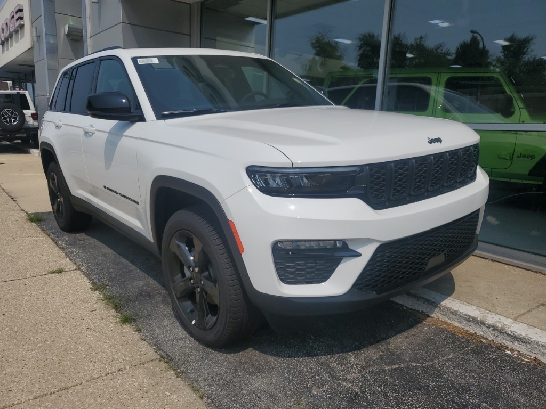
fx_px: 410
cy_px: 204
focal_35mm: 26
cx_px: 273
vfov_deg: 53.1
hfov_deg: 67.3
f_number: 1.5
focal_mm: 4.3
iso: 52
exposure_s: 1/9762
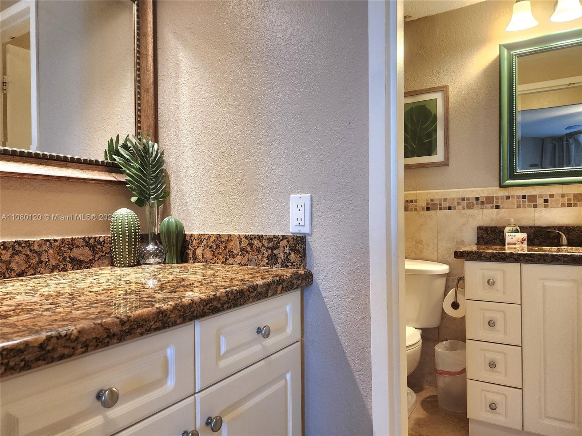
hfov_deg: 73.9
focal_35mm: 23
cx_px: 291
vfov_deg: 58.9
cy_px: 218
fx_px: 387
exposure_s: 1/120
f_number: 1.8
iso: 160
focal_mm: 6.4
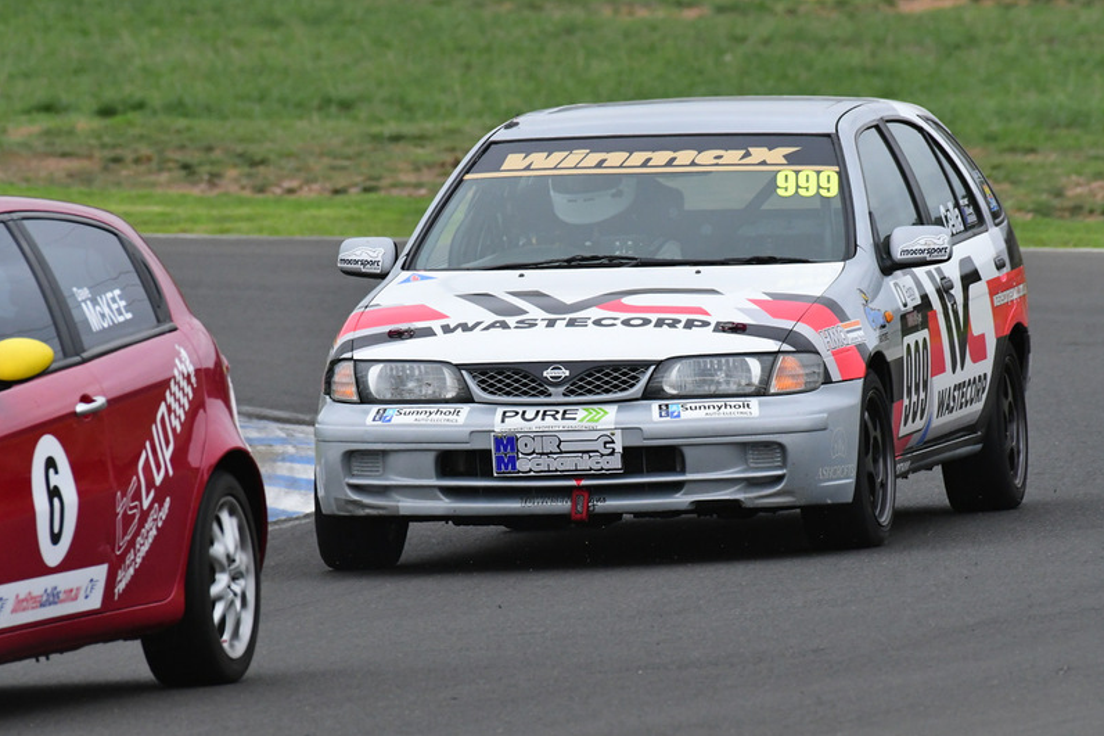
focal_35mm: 753
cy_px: 369
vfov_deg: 1.8
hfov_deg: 2.7
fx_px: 23086
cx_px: 551
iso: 2500
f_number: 10
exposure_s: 1/640
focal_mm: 500
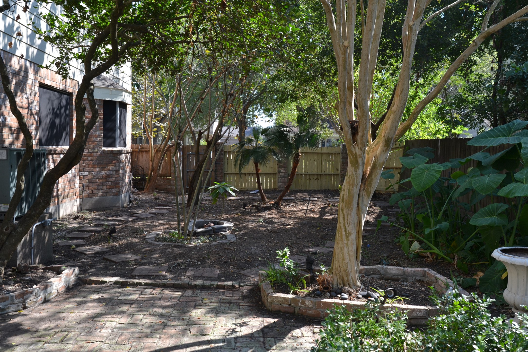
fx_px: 440
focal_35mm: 30
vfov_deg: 43.6
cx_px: 264
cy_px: 176
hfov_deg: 61.9
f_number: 5.6
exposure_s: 1/125
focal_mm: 20
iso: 160
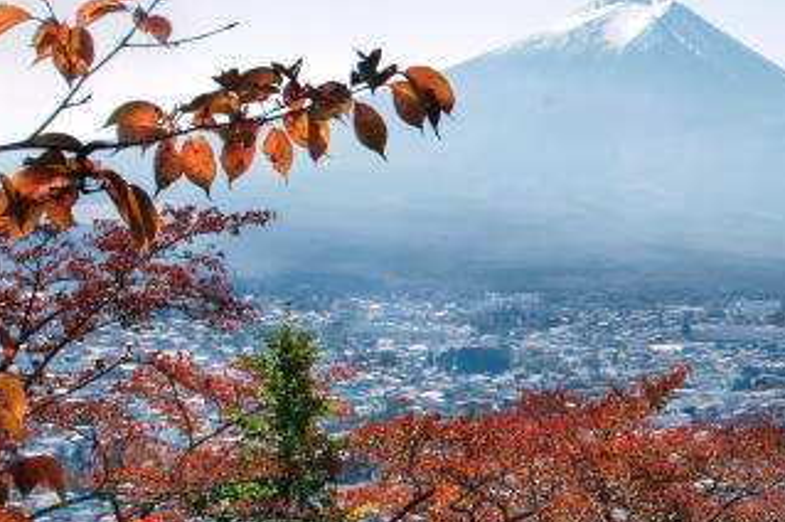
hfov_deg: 22.5
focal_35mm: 77
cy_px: 203
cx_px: 1117
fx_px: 1677
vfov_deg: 17.7
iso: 200
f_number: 11
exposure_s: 1/200
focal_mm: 24
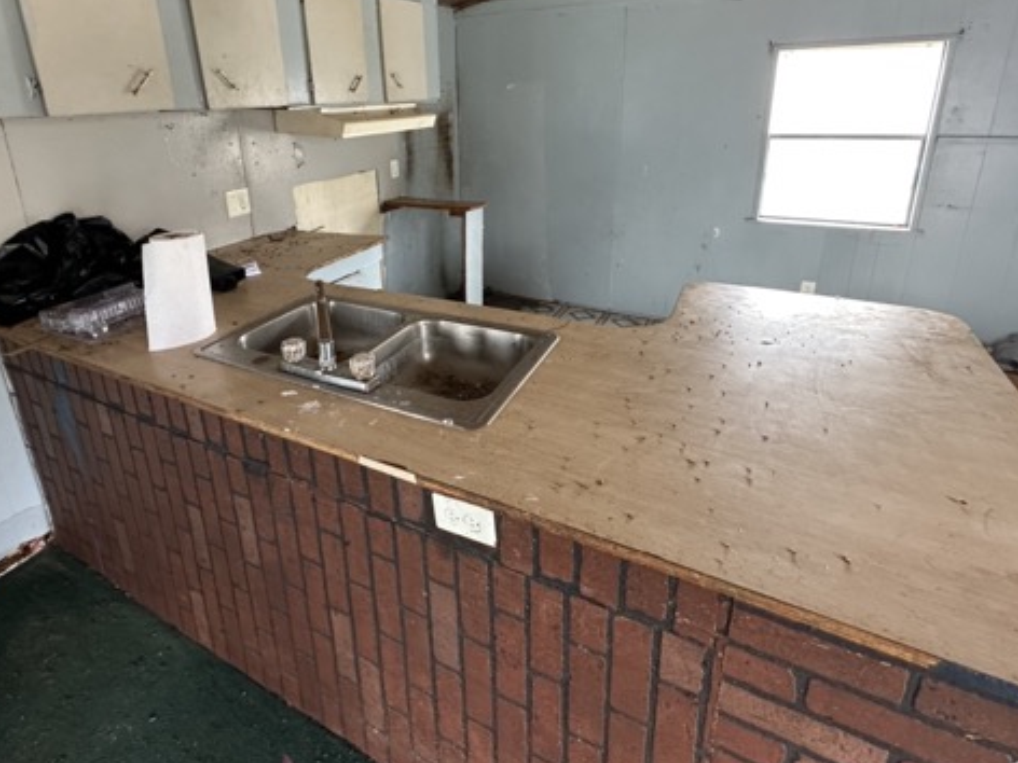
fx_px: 559
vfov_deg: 66.9
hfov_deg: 84.4
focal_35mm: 19
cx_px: 455
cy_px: 259
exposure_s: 1/79
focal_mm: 2.22
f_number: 2.2
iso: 400
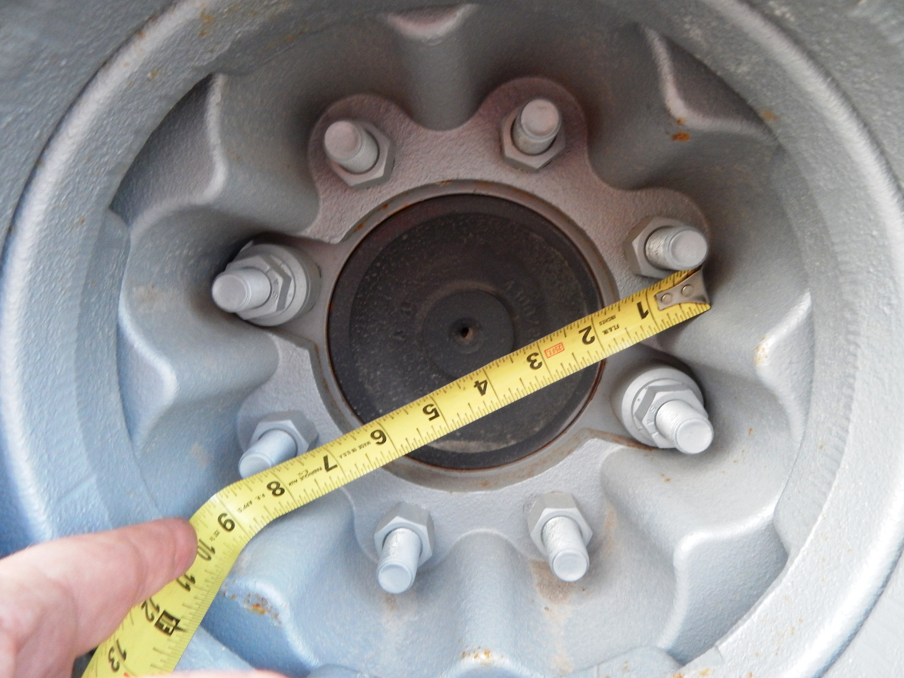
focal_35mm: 22
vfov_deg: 61.1
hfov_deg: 76.4
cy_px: 339
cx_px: 452
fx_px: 575
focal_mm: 4
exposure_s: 1/30
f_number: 3
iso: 360
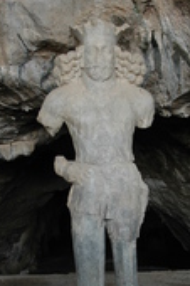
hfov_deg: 21.2
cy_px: 191
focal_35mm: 64
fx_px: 508
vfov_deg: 31.2
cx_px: 108
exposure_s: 1/60
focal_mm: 18
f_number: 4
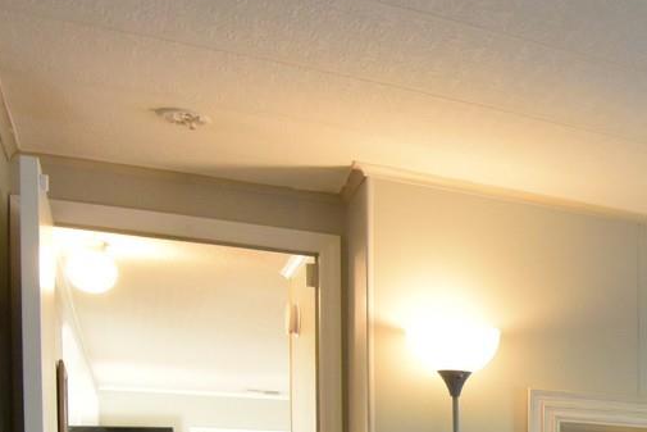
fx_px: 1025
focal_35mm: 57
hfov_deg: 27.6
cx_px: 893
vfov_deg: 21.5
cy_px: 561
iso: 1000
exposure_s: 1/60
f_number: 3.5
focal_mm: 6.7
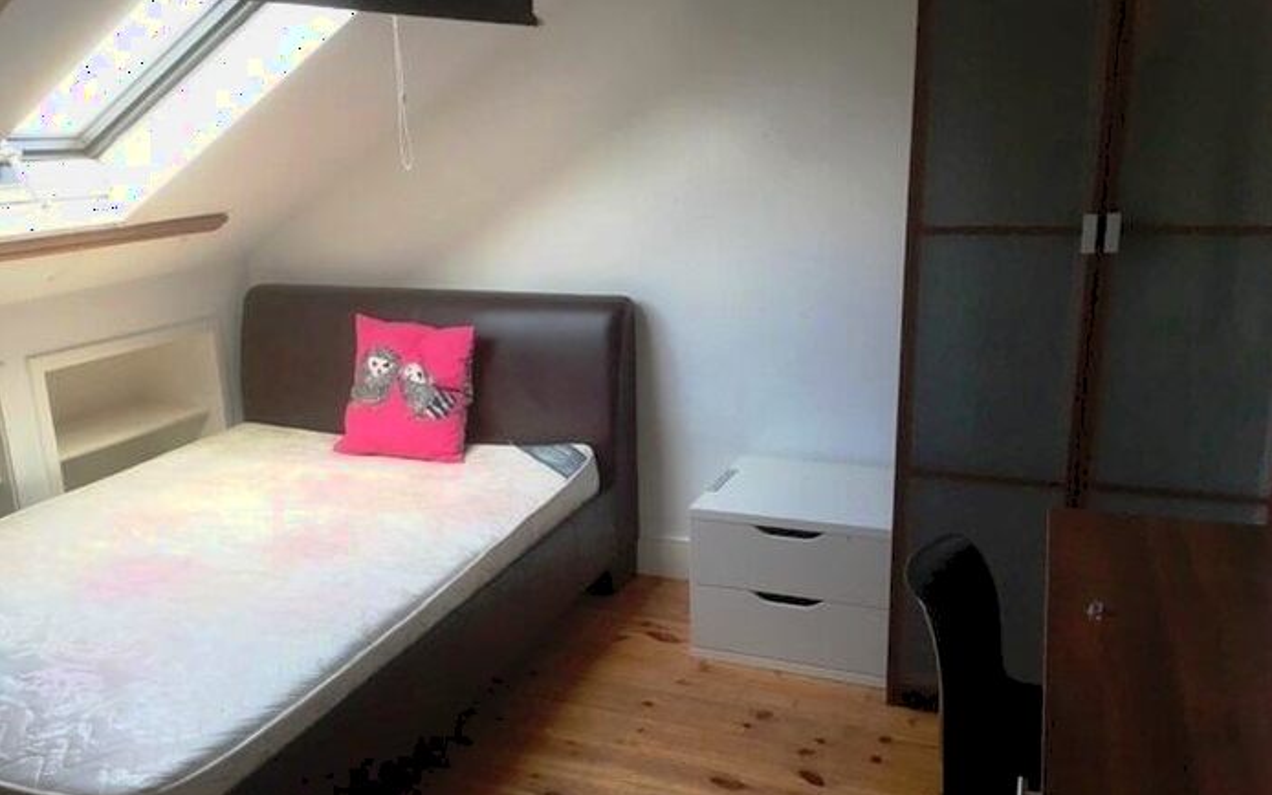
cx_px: 638
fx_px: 1075
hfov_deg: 61.2
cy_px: 448
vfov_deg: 40.5
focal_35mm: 31
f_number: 2.2
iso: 40
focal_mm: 4.15
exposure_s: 1/33
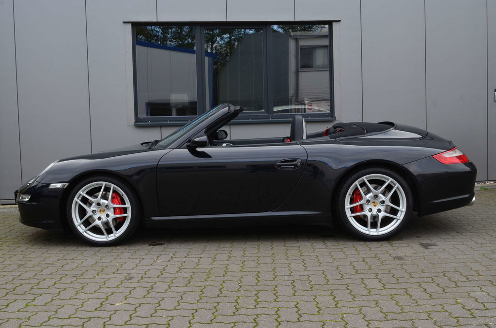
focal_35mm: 39
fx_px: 536
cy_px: 164
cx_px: 248
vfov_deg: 34.1
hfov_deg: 49.6
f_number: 10
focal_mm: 26
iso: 400
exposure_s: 1/50
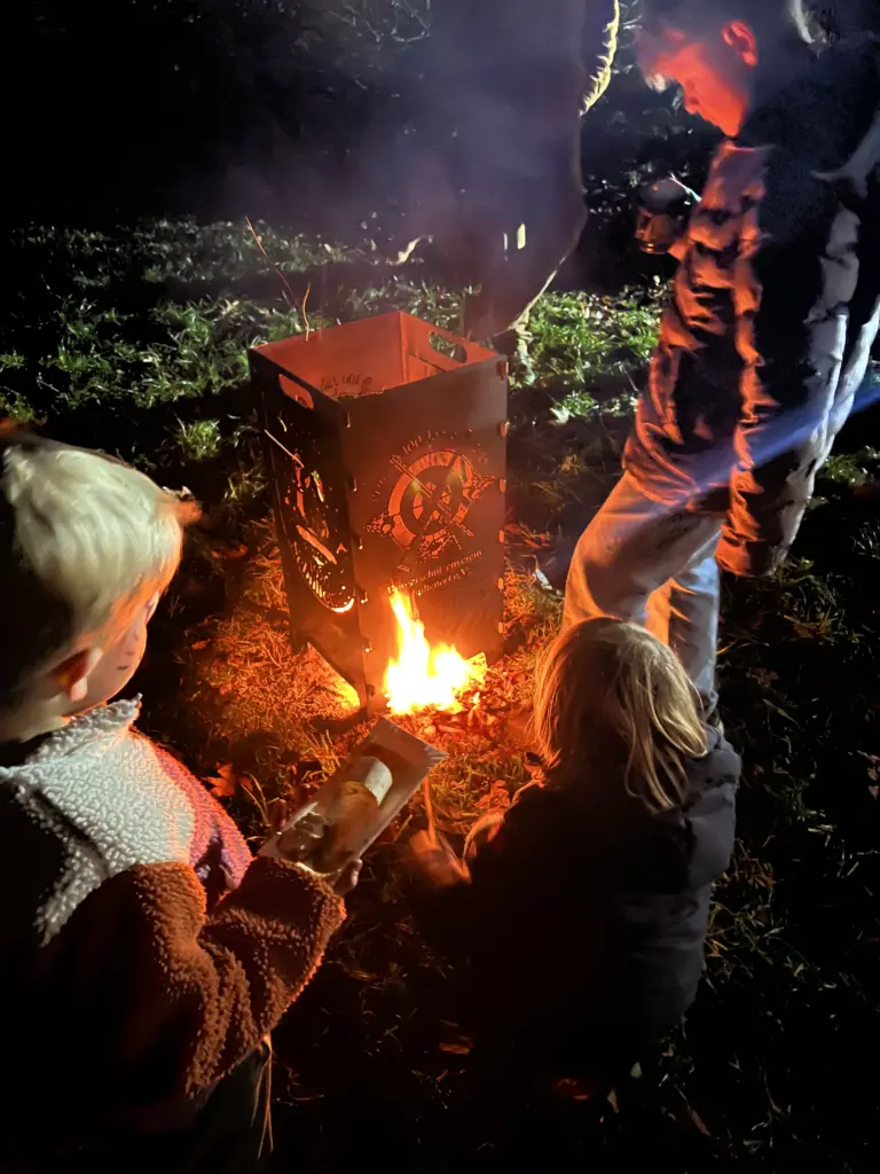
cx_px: 440
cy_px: 587
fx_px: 881
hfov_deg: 53.1
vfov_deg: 67.3
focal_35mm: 26
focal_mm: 5.7
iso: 1600
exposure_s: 1/9
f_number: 1.5
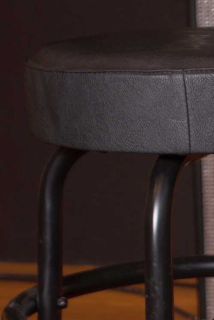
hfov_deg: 7.0
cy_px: 277
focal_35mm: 192
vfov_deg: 10.7
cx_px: 343
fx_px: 1711
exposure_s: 1/13
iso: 100
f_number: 5
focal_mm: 35
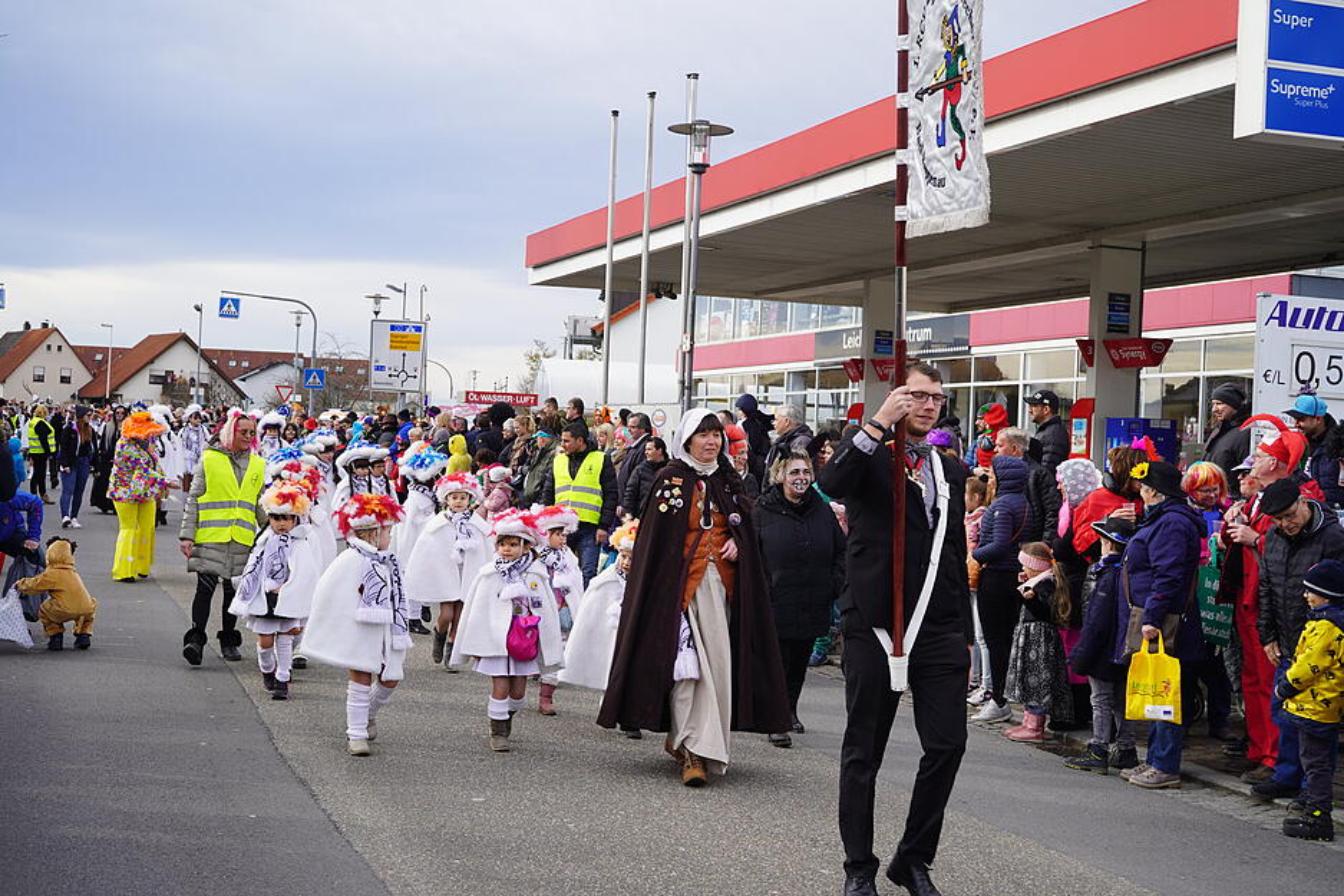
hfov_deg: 41.1
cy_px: 448
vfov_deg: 28.1
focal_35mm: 48
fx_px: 1792
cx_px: 672
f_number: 6.3
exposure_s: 1/125
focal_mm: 48
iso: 100
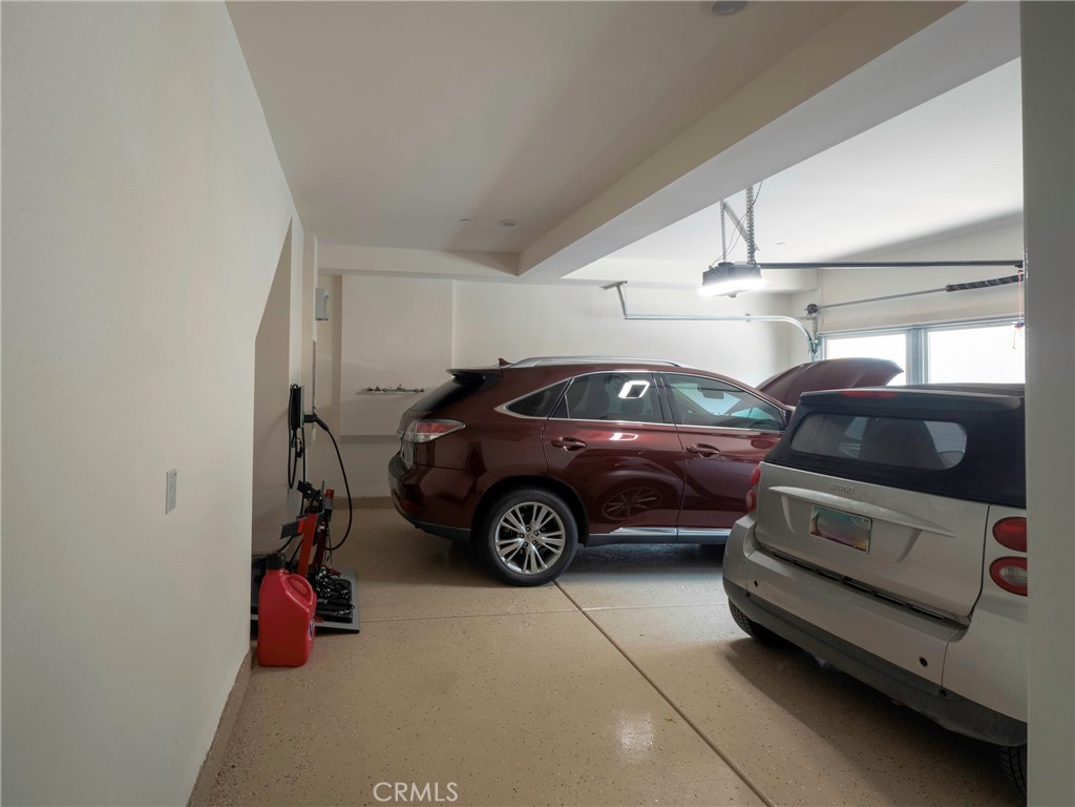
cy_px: 404
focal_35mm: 16
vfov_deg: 78.1
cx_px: 538
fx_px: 497
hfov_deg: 94.5
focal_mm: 8
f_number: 8
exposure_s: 1/1.67
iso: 100
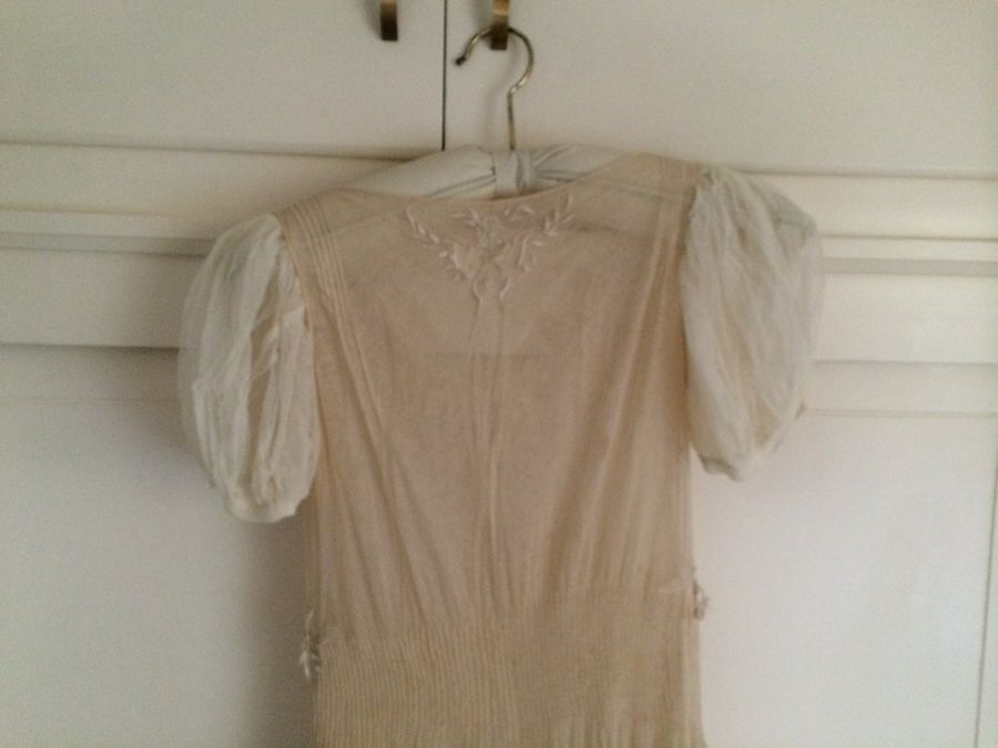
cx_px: 499
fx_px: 865
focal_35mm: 30
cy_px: 374
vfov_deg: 46.8
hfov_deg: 60.0
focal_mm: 4.12
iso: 320
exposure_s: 1/20
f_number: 2.2
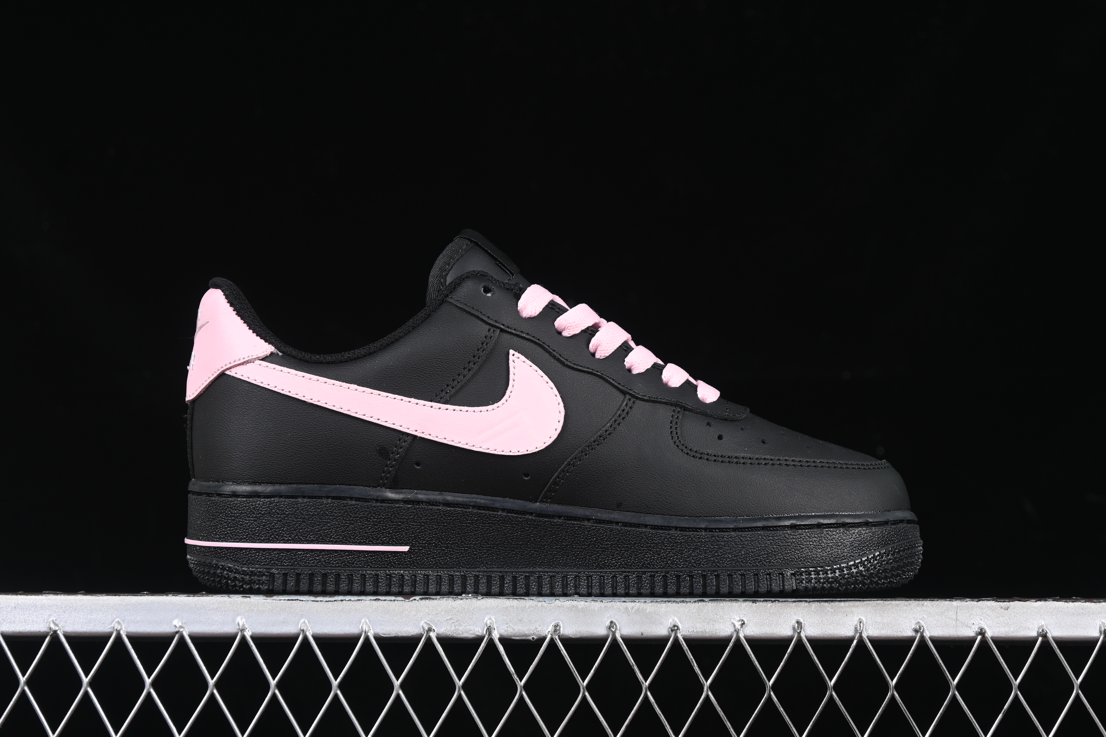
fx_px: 2304
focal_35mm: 75
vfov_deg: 18.2
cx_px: 553
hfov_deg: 27.0
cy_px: 368
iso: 160
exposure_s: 1/60
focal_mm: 50
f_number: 6.3
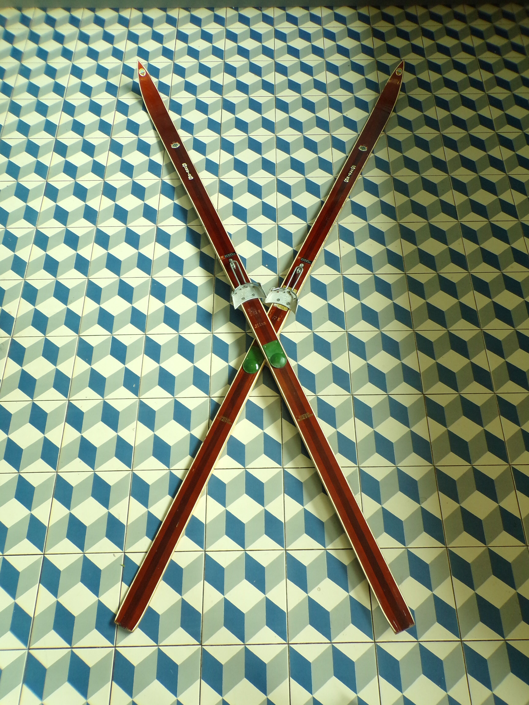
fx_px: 489
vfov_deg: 71.6
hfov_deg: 56.8
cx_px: 264
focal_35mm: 24
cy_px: 352
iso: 200
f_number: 3
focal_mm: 4.3
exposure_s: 1/30
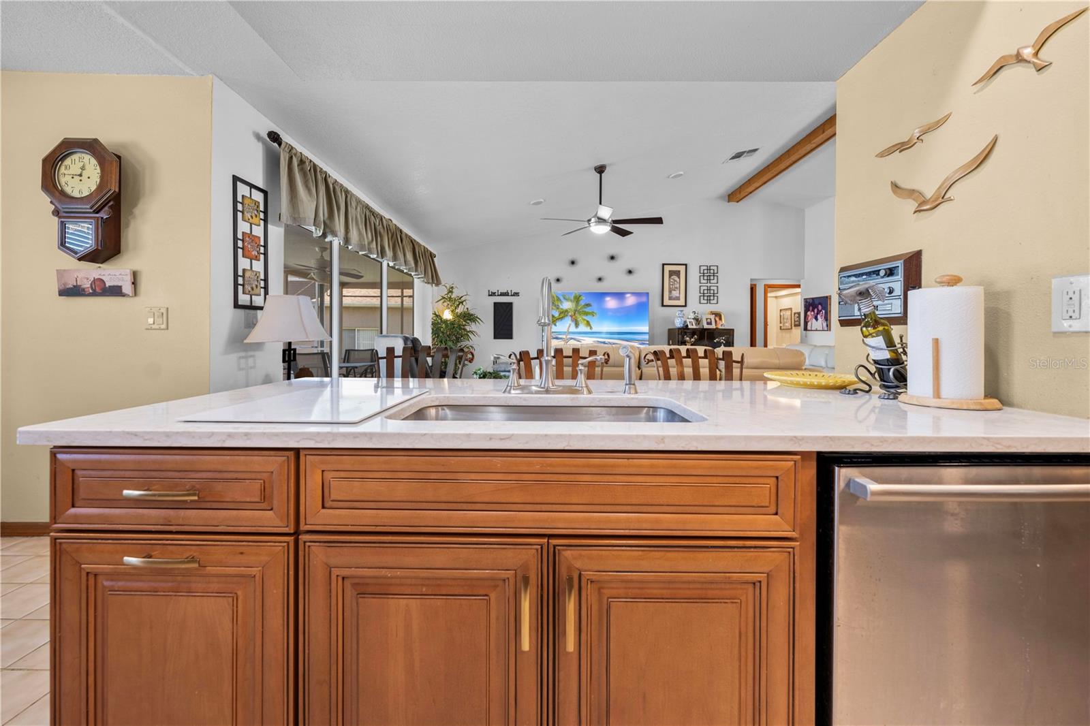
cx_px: 545
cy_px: 363
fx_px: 424
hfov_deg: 104.3
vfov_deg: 81.2
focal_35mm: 14
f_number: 5
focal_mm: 14
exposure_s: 1/20
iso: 250
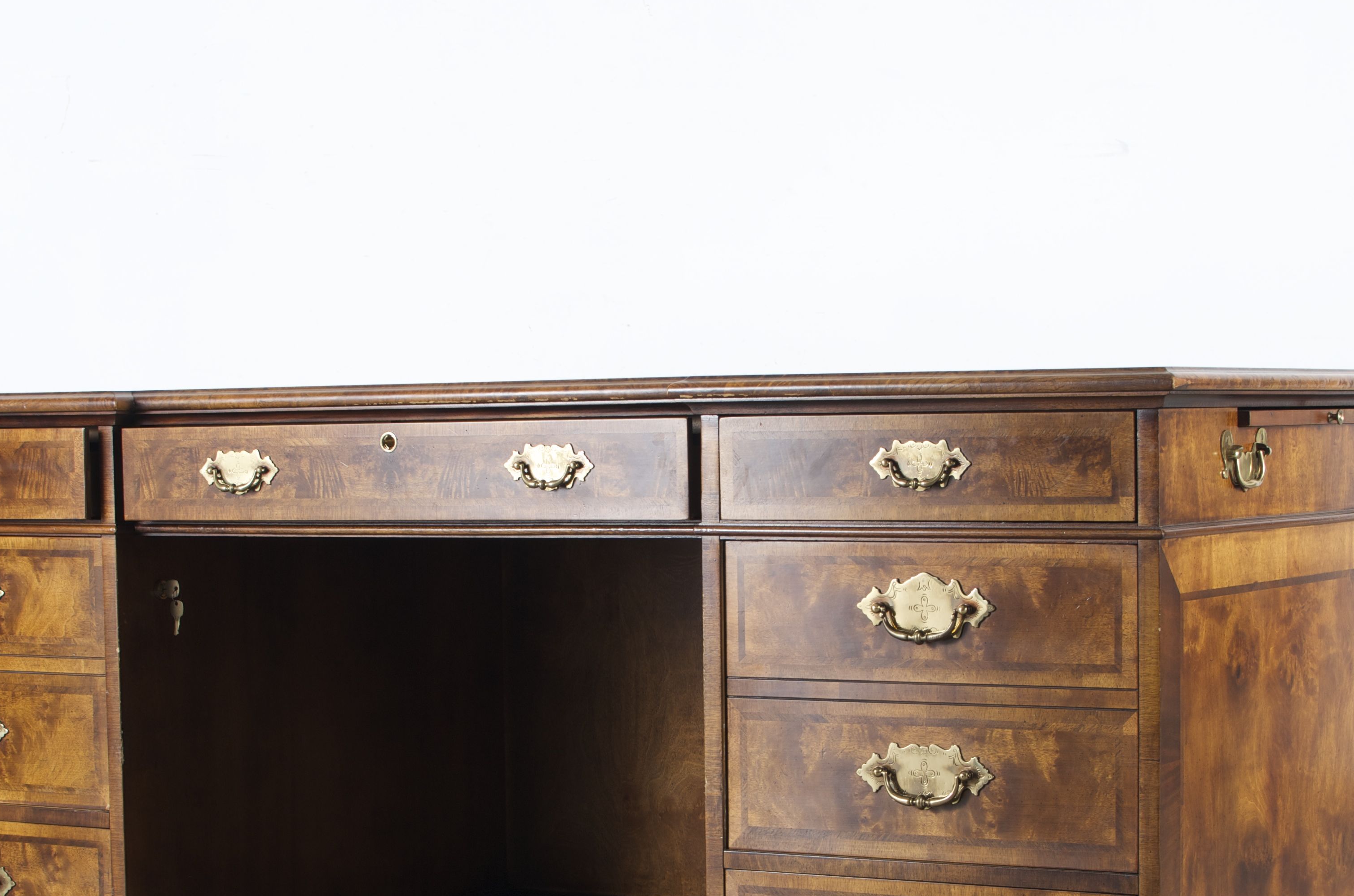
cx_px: 664
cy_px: 699
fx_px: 3221
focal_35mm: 86
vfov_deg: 15.8
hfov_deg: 23.7
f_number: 5.6
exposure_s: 1/125
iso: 100
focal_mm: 35
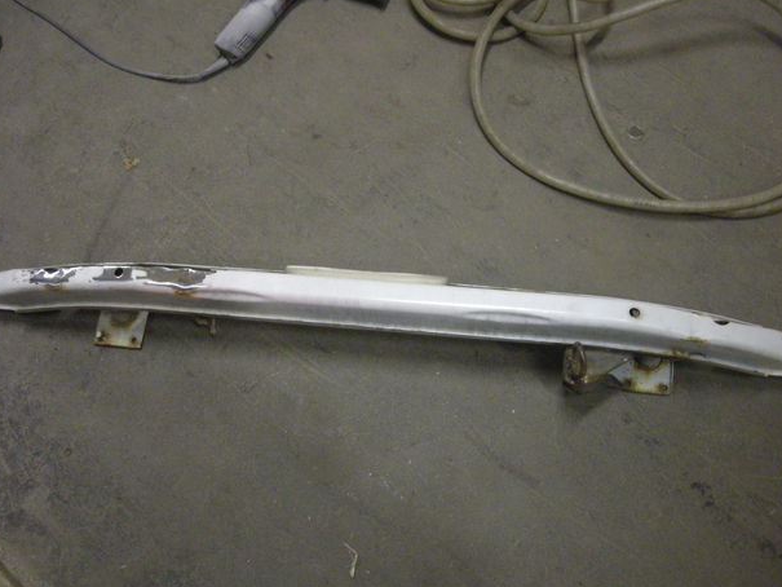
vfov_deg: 38.7
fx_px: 836
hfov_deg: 50.1
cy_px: 300
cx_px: 401
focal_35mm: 37
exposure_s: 1/35
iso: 400
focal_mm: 5.7
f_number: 2.8
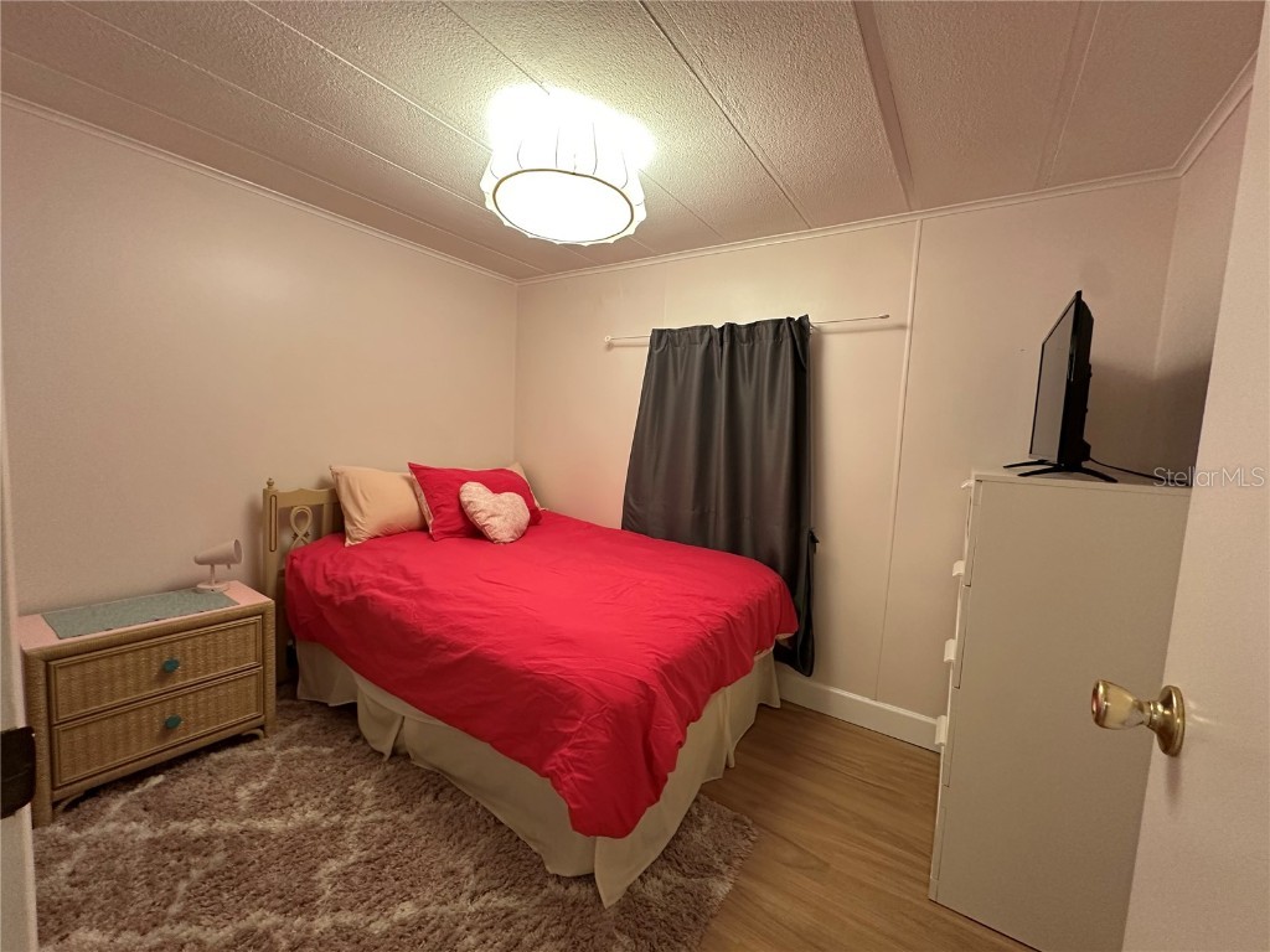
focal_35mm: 14
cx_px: 635
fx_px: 514
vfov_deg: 85.7
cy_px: 476
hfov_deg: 102.1
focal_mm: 2.22
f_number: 2.2
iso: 320
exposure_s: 1/60
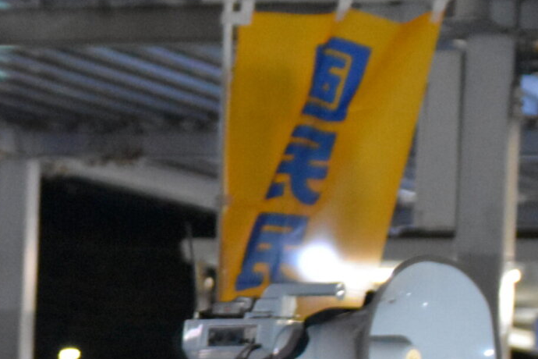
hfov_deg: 7.0
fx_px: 4363
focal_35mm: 292
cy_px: 344
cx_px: -205
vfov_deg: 4.7
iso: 9000
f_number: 5
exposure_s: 1/60
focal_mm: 70
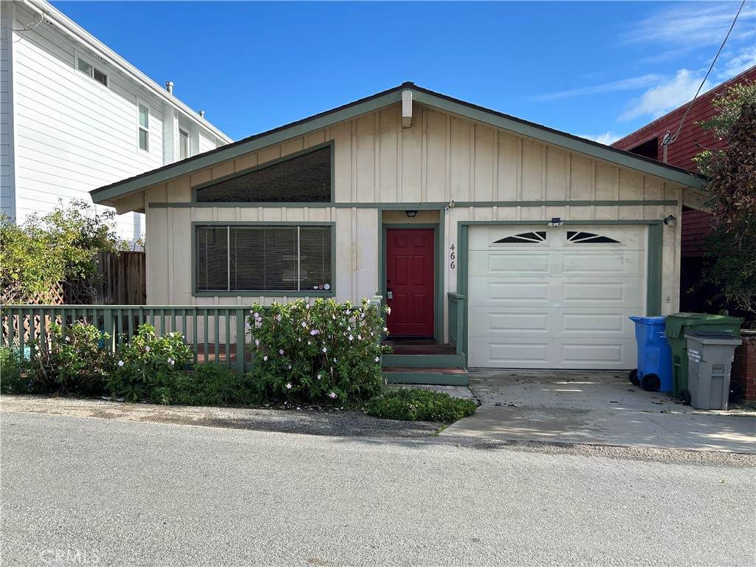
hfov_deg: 67.3
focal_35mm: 26
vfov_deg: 53.1
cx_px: 378
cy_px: 284
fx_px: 568
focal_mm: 5.7
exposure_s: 1/1698
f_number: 1.5
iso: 50
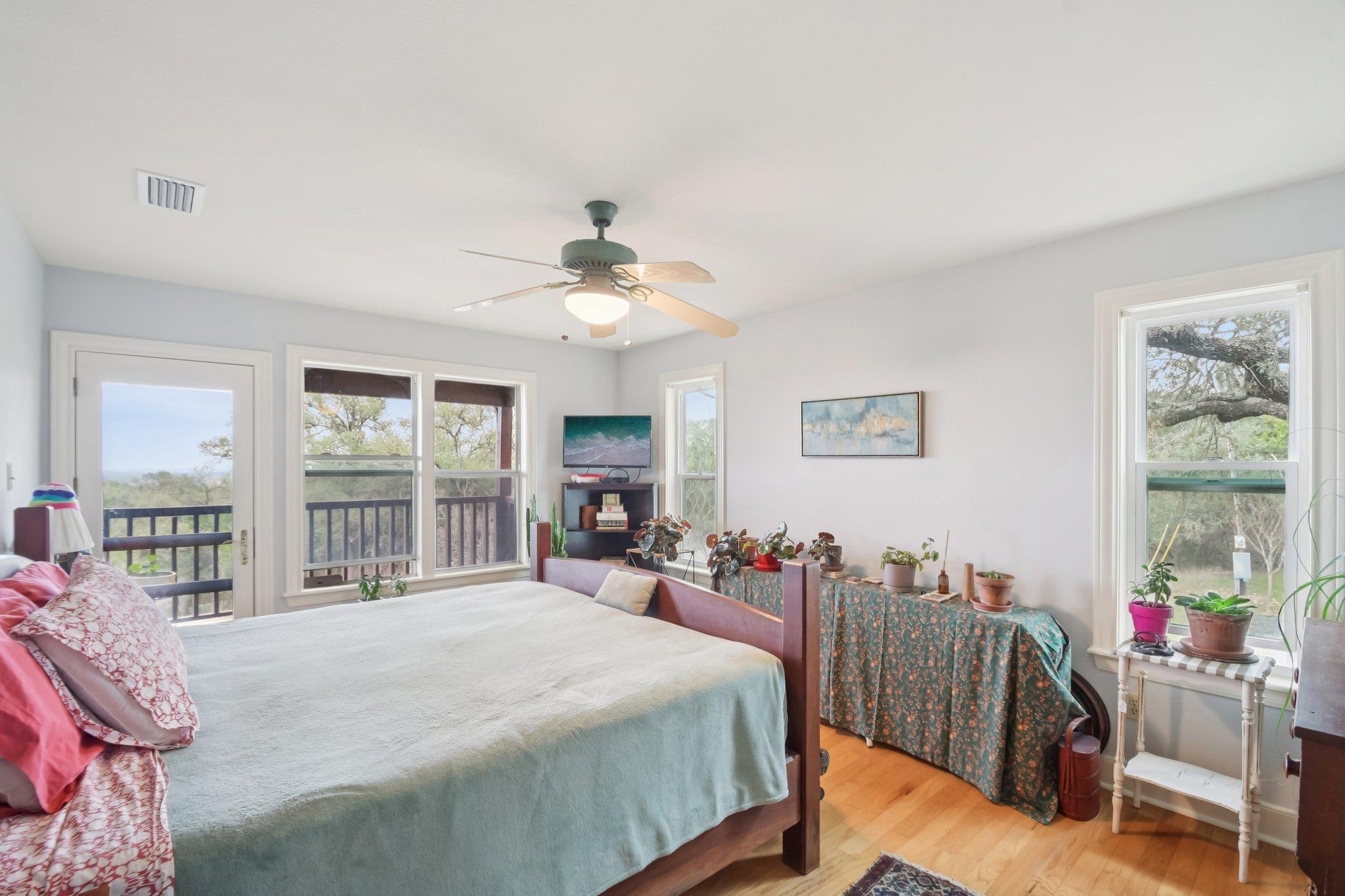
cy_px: 448
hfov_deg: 100.4
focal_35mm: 15
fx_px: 560
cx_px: 672
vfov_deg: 77.3
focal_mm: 10
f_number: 8
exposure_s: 1/2.5
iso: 400
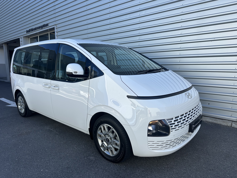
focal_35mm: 24
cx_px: 118
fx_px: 164
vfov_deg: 56.8
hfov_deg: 71.6
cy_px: 89
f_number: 1.78
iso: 80
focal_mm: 6.86
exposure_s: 1/1751
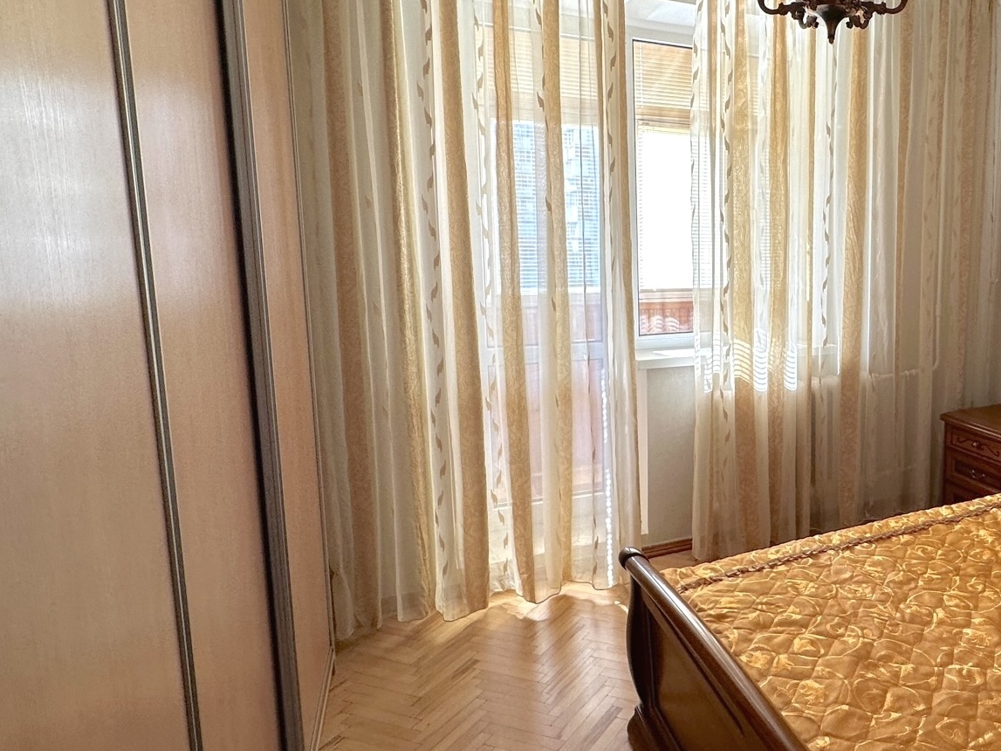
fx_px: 723
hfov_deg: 63.6
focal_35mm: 25
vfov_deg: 54.7
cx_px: 795
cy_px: 334
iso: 64
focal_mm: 2.22
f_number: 2.2
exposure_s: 1/99
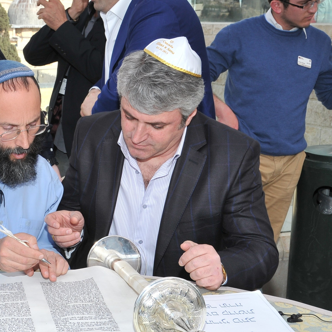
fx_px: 738
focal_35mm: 68
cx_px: 35
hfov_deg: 24.6
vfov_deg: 25.3
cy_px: 185
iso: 500
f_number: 14
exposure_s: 1/250
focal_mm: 38
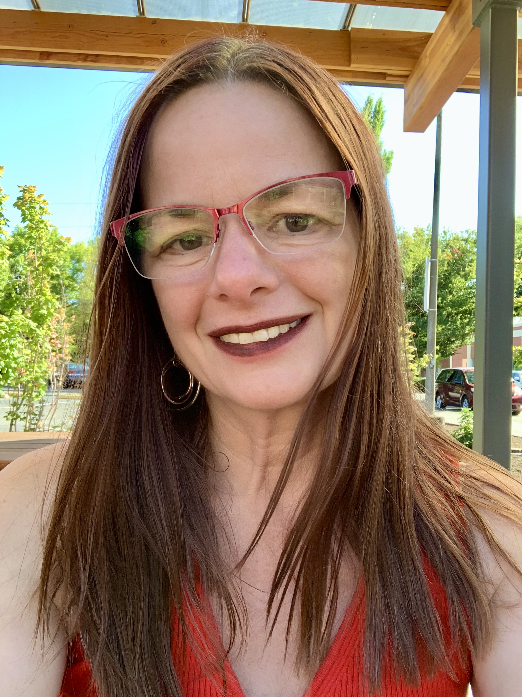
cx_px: 261
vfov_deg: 56.8
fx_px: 643
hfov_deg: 44.2
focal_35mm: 32
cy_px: 348
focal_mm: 2.87
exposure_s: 1/121
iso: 32
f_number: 2.2
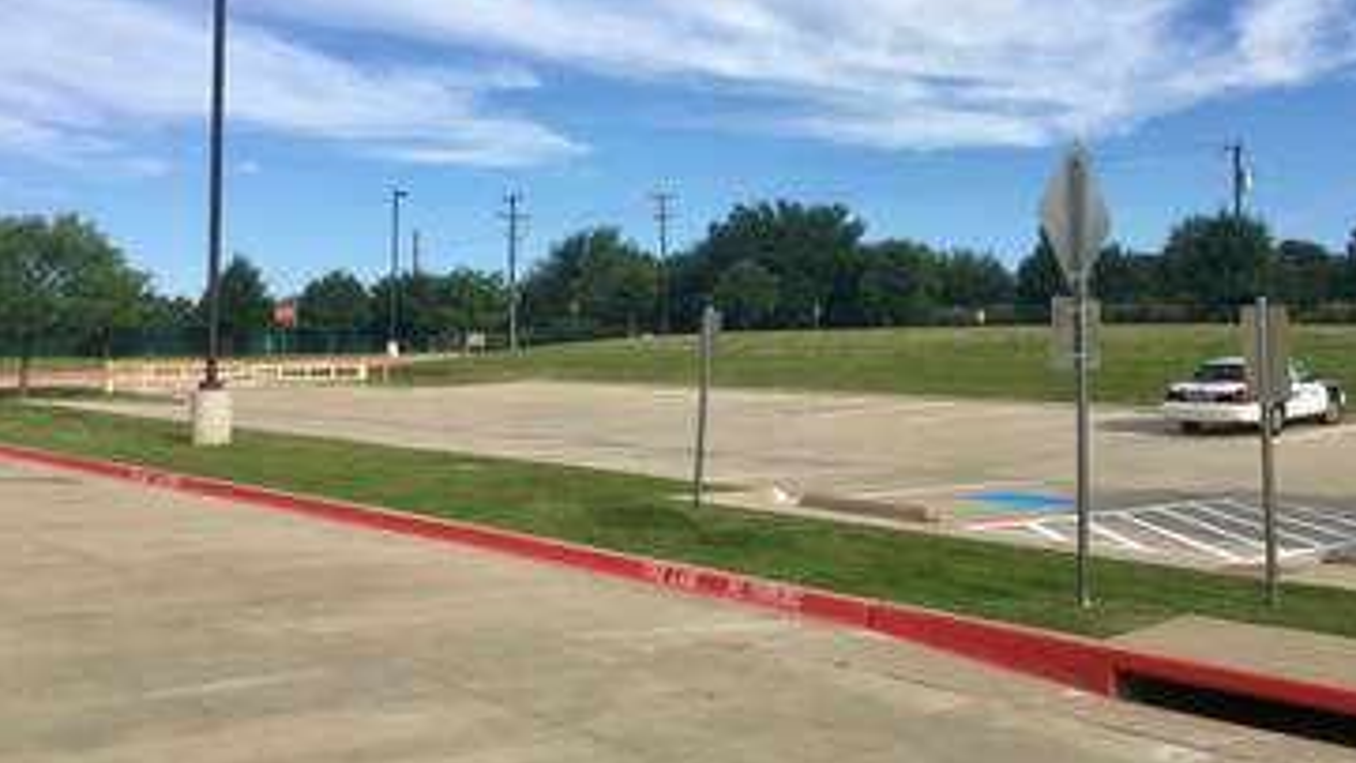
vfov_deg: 33.6
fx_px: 1258
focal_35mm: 35
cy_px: 319
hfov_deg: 56.5
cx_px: 744
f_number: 2.2
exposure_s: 1/1425
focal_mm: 4.15
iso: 25
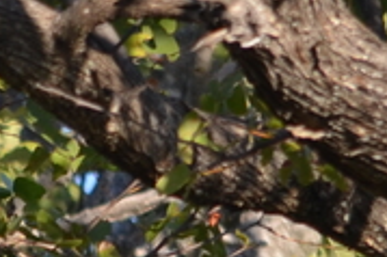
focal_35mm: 3216
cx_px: -664
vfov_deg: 0.4
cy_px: 687
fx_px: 34540
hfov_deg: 0.6
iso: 400
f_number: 5.6
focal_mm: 300
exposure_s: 1/500
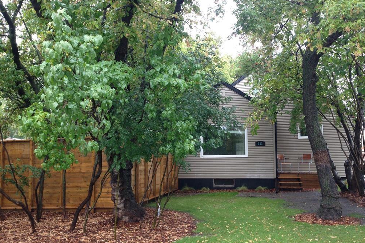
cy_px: 139
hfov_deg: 54.4
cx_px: 184
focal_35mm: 35
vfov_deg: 37.8
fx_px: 355
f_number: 2.4
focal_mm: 4.12
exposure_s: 1/40
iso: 50
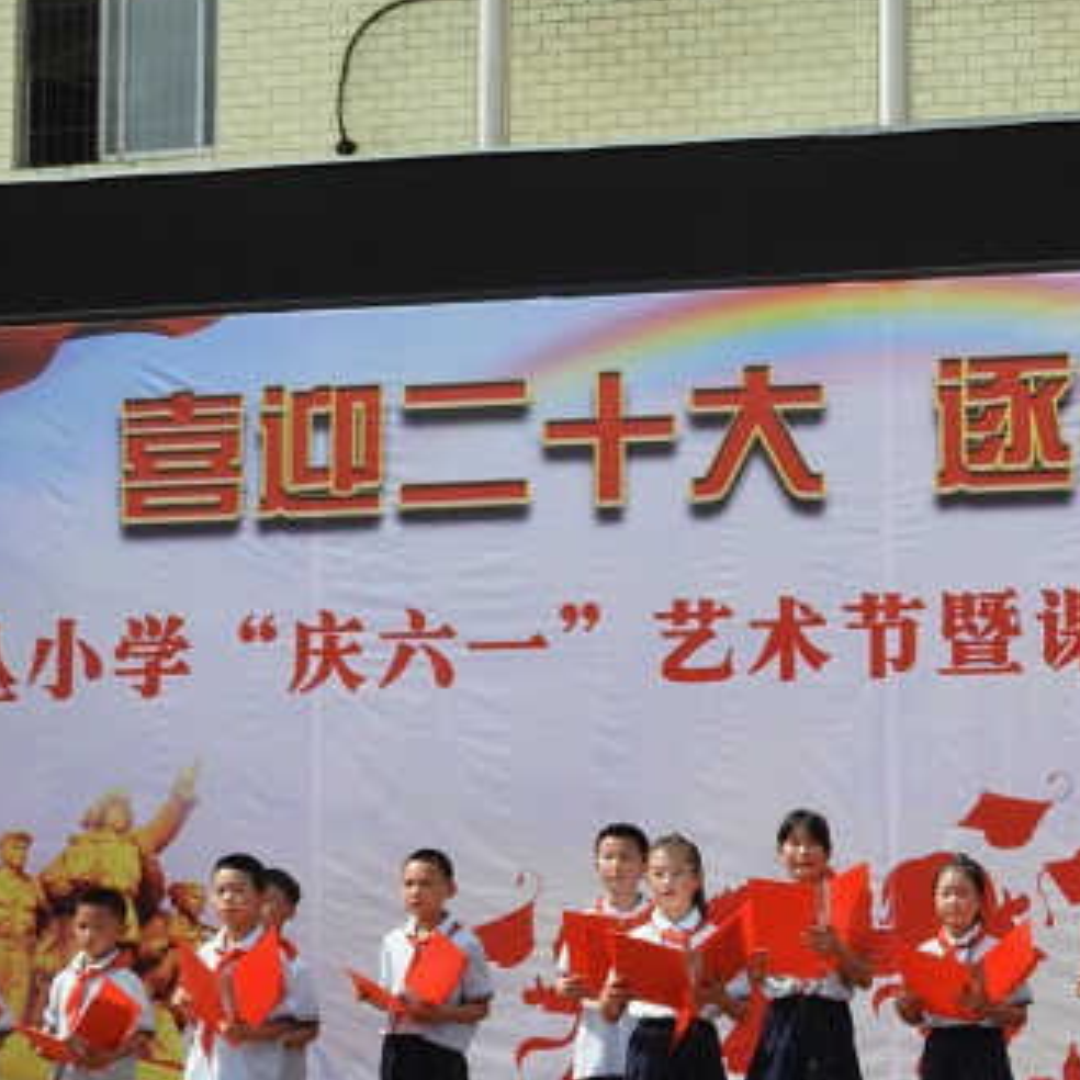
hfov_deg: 16.6
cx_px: 655
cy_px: 639
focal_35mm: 105
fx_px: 3706
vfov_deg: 16.6
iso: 100
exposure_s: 1/800
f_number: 4.2
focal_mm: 11.6
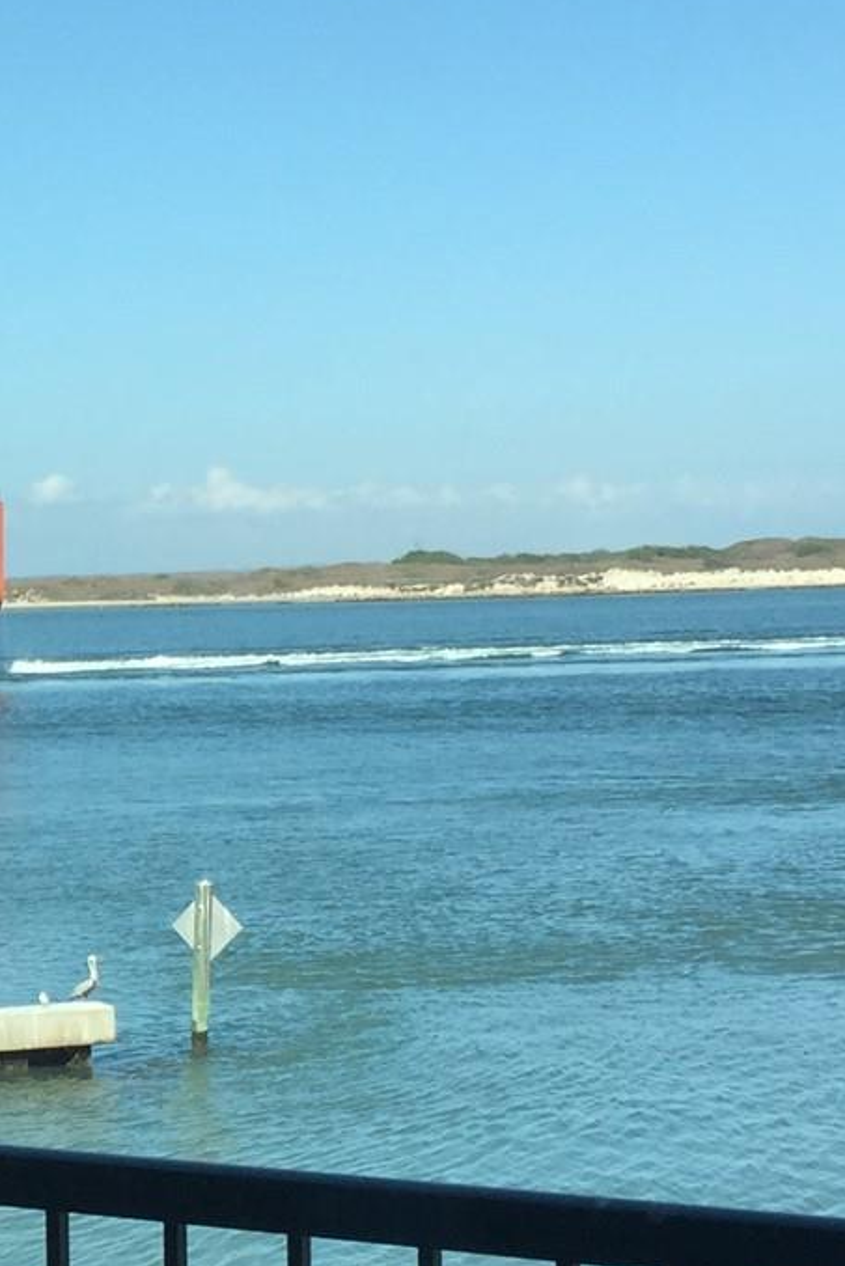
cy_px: 930
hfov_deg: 14.1
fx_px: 3202
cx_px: -420
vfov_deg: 22.2
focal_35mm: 91
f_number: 2.2
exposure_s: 1/706
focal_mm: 4.15
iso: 32
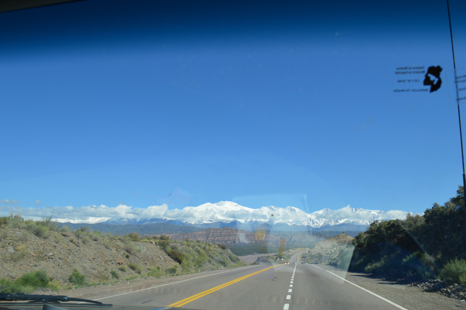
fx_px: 349
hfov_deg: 67.4
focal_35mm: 27
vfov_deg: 47.8
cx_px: 233
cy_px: 155
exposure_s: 1/250
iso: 100
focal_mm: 18
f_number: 8
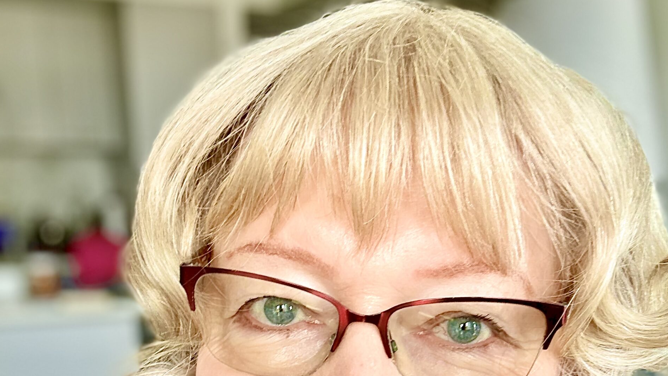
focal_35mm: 44
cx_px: 335
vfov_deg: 25.2
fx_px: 779
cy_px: 409
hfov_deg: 46.4
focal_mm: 2.69
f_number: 1.9
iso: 64
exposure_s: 1/121
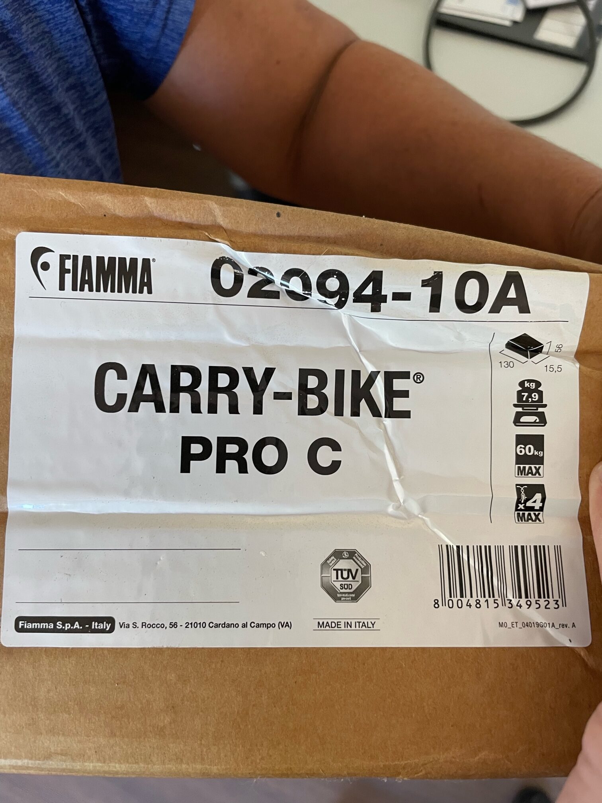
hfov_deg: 53.1
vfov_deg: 67.3
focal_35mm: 26
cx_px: 301
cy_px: 402
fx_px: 603
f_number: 1.6
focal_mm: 4.2
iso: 160
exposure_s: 1/50
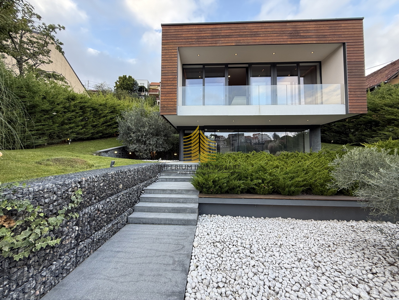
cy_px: 150
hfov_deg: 102.1
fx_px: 161
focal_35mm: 14
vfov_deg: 85.7
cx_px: 200
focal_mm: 2.22
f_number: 2.2
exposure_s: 1/106
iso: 50
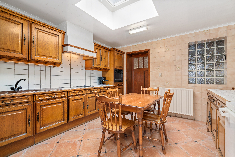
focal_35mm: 16
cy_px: 78
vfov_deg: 73.8
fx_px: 104
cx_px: 118
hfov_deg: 96.7
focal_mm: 16
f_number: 11
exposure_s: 2
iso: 250
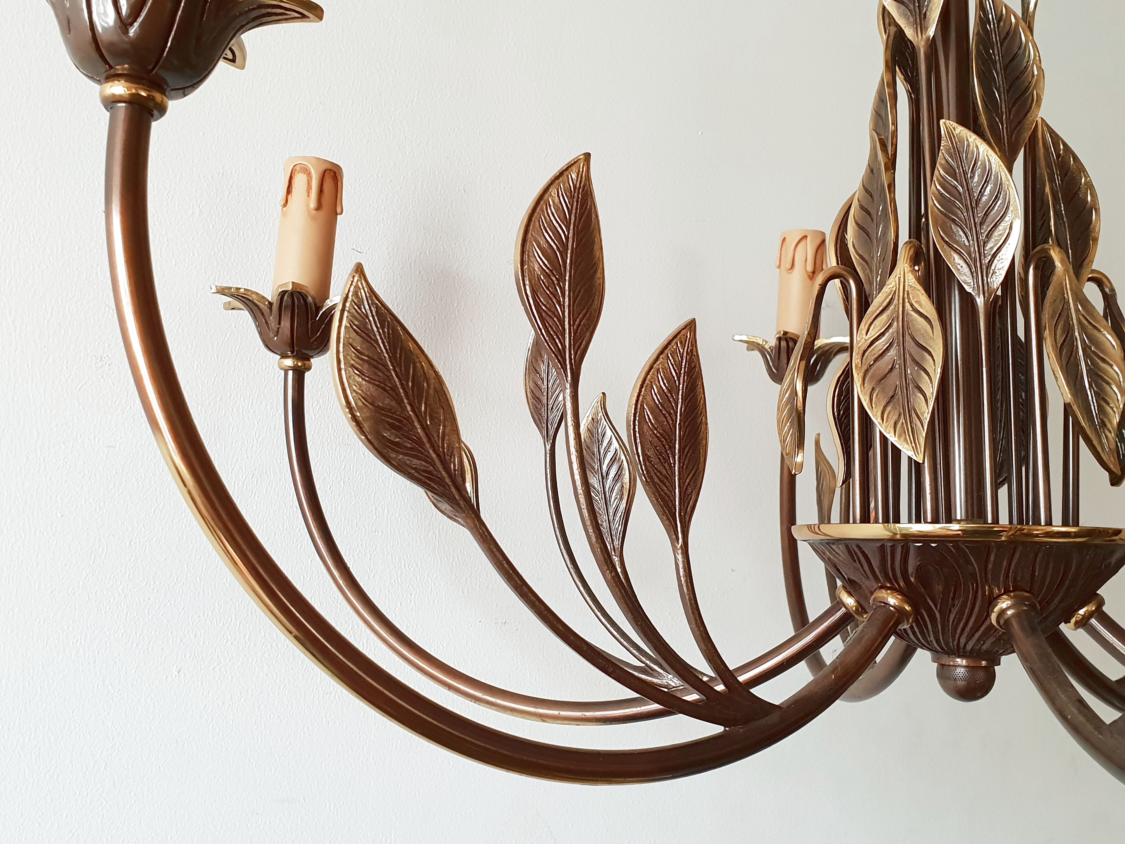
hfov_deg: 67.3
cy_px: 422
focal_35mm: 26
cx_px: 562
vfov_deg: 53.1
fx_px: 845
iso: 250
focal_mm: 4.3
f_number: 2.4
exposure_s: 1/50
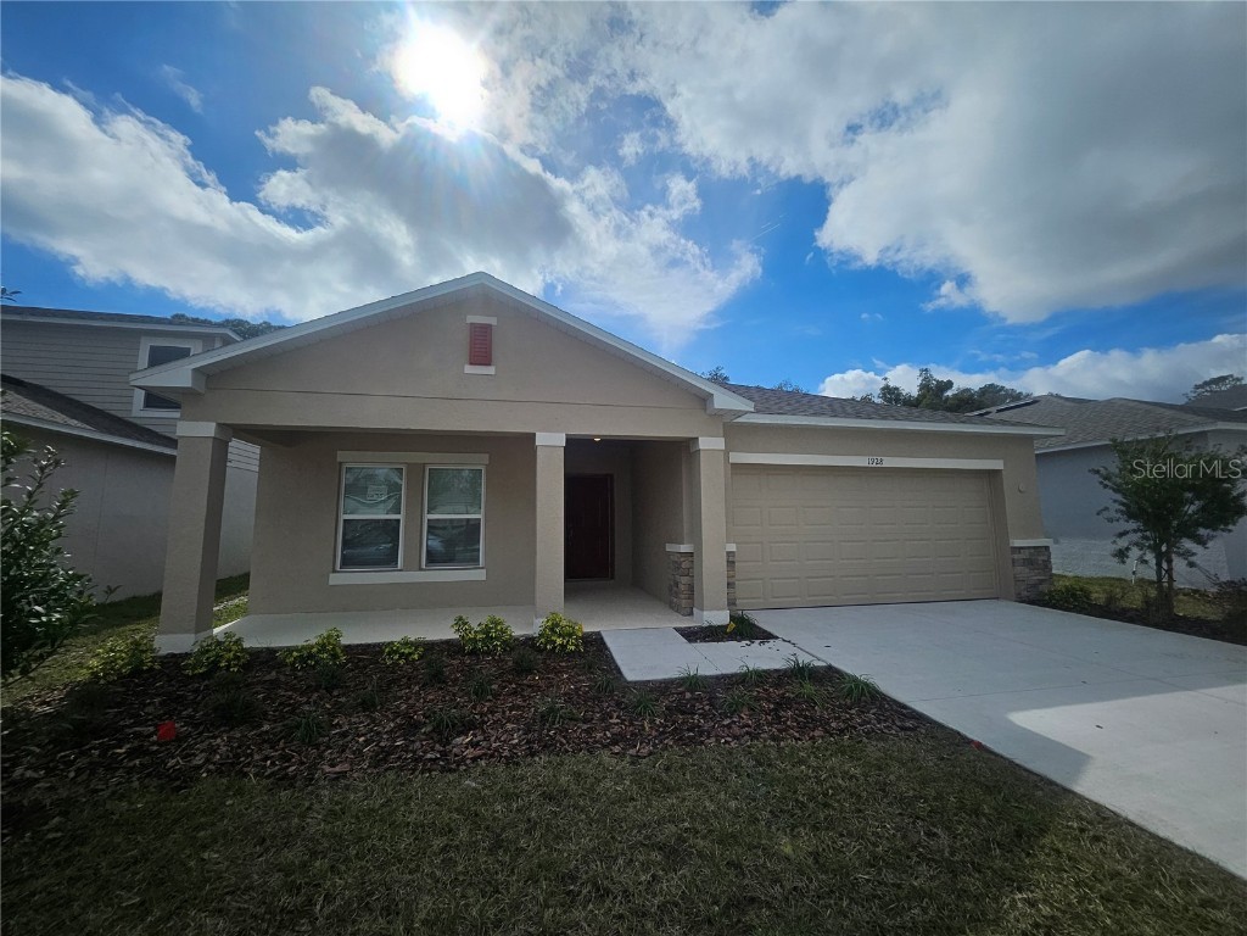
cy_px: 468
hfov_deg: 106.2
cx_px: 624
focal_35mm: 13
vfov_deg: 89.9
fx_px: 468
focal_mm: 1.7
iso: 32
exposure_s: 1/4465
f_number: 2.2
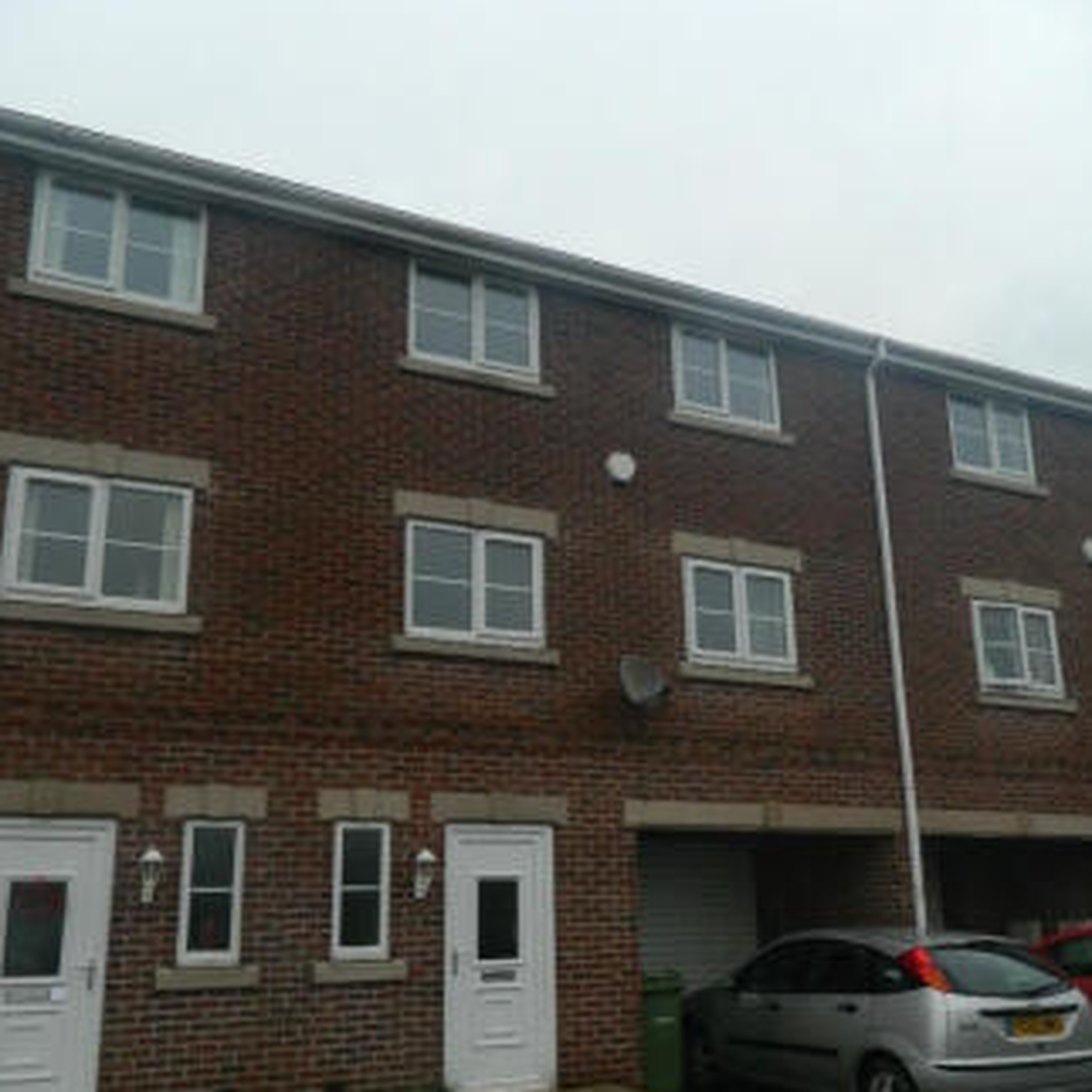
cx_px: 553
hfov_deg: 54.0
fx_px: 1071
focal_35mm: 30
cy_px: 646
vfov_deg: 53.7
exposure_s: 1/250
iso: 400
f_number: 3.1
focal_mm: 4.5
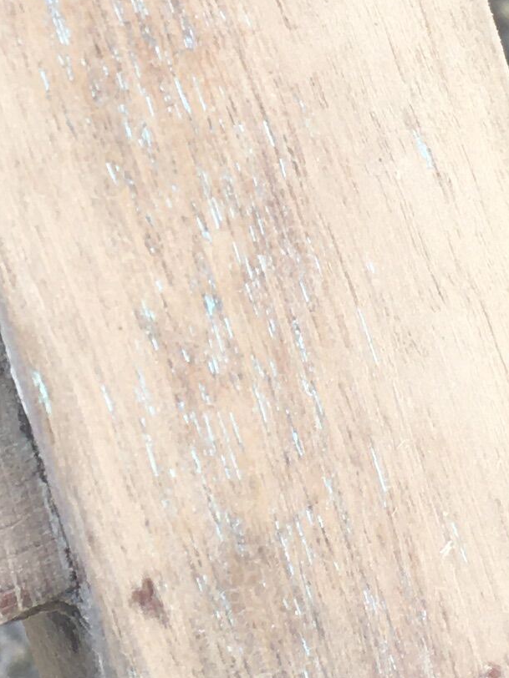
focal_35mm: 144
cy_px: 139
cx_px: 99
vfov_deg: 13.6
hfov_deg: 10.3
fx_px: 2823
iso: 25
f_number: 2.2
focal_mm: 4.15
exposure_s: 1/103
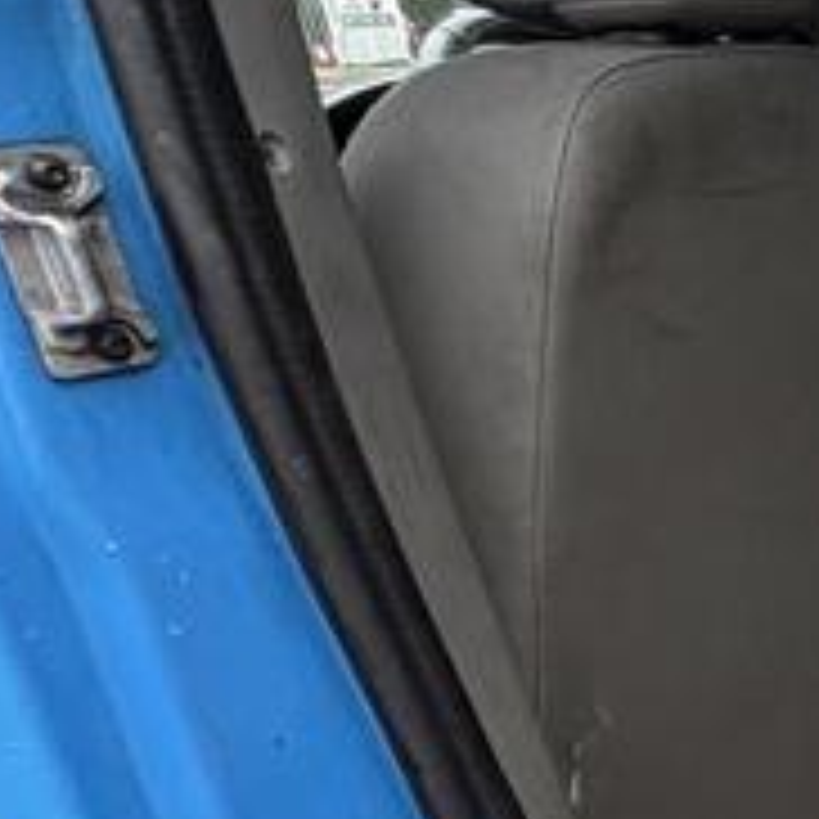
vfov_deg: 27.8
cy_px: 598
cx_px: 1818
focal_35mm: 61
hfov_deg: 16.6
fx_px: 1633
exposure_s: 1/99
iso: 64
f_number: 2.2
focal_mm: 2.22
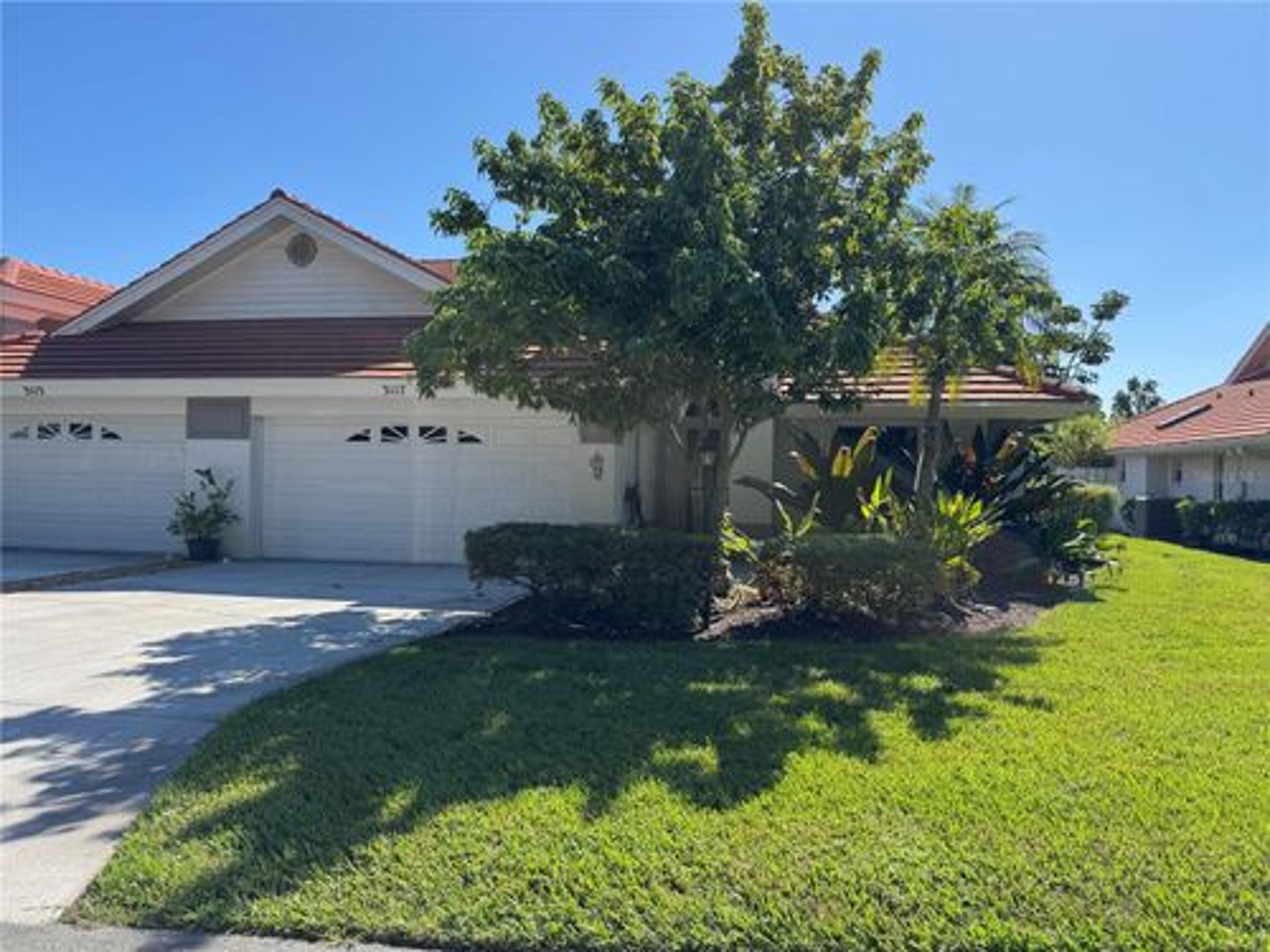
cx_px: 635
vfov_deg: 56.8
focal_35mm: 24
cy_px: 476
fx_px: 881
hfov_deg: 71.6
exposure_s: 1/2105
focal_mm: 6.76
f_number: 1.78
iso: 80
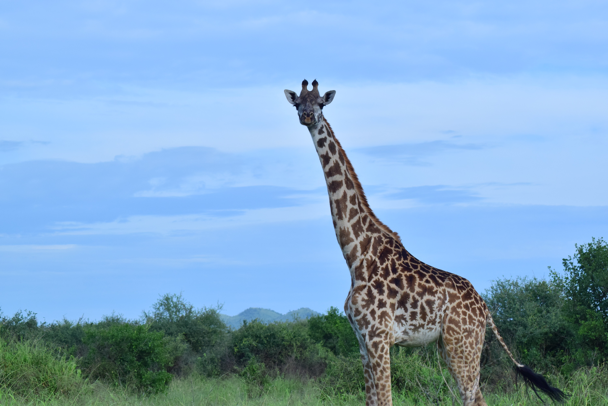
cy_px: 203
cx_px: 304
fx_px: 1773
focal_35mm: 105
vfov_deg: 13.0
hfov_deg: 19.5
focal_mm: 70
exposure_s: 1/2000
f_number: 4
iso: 640
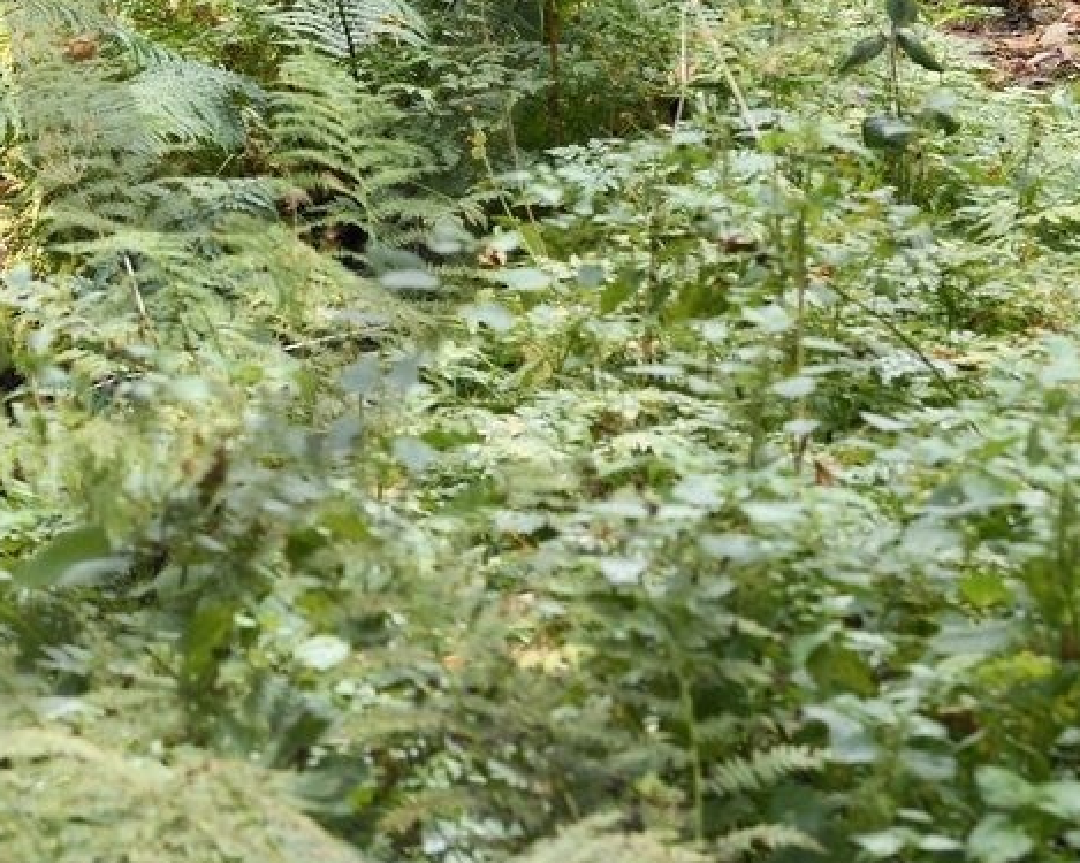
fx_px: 8692
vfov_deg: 5.7
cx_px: -394
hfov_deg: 7.0
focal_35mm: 272
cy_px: -142
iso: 800
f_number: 9
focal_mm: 85
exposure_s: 1/50
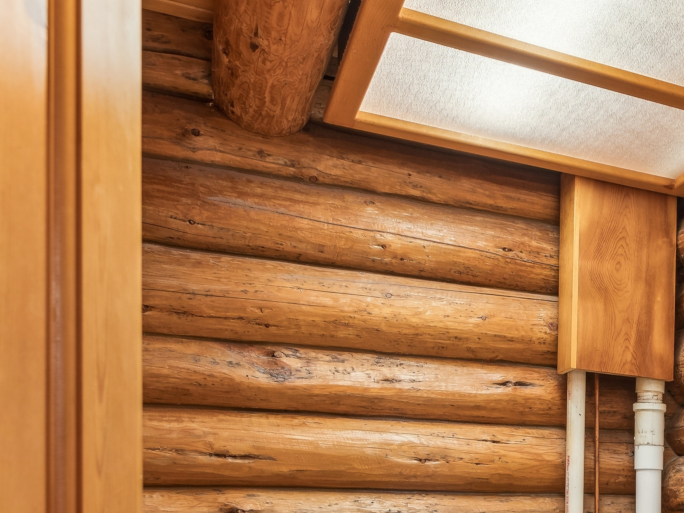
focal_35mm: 47
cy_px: 518
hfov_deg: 34.5
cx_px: 765
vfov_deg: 28.8
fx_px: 929
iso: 200
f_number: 6.3
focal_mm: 14
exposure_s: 1/8
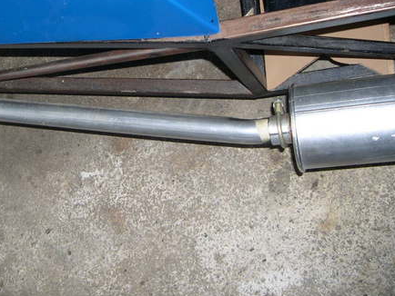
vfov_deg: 25.9
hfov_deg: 33.8
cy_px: 82
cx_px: 107
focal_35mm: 56
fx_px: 639
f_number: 2.8
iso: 100
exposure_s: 1/60
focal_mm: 8
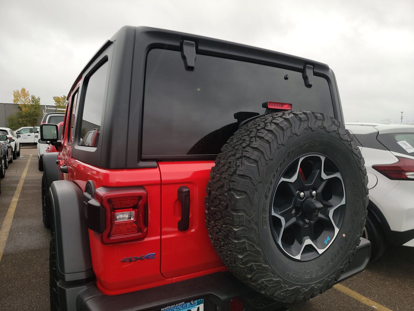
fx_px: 287
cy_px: 156
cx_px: 207
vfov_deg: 56.8
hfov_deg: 71.6
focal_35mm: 24
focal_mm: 6.7
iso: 210
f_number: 1.8
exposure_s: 1/59
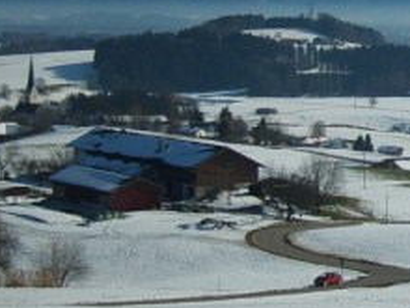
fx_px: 1504
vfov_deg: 11.6
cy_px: 28
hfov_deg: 14.6
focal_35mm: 127
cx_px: 587
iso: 50
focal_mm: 5.8
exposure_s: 1/500
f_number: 7.1
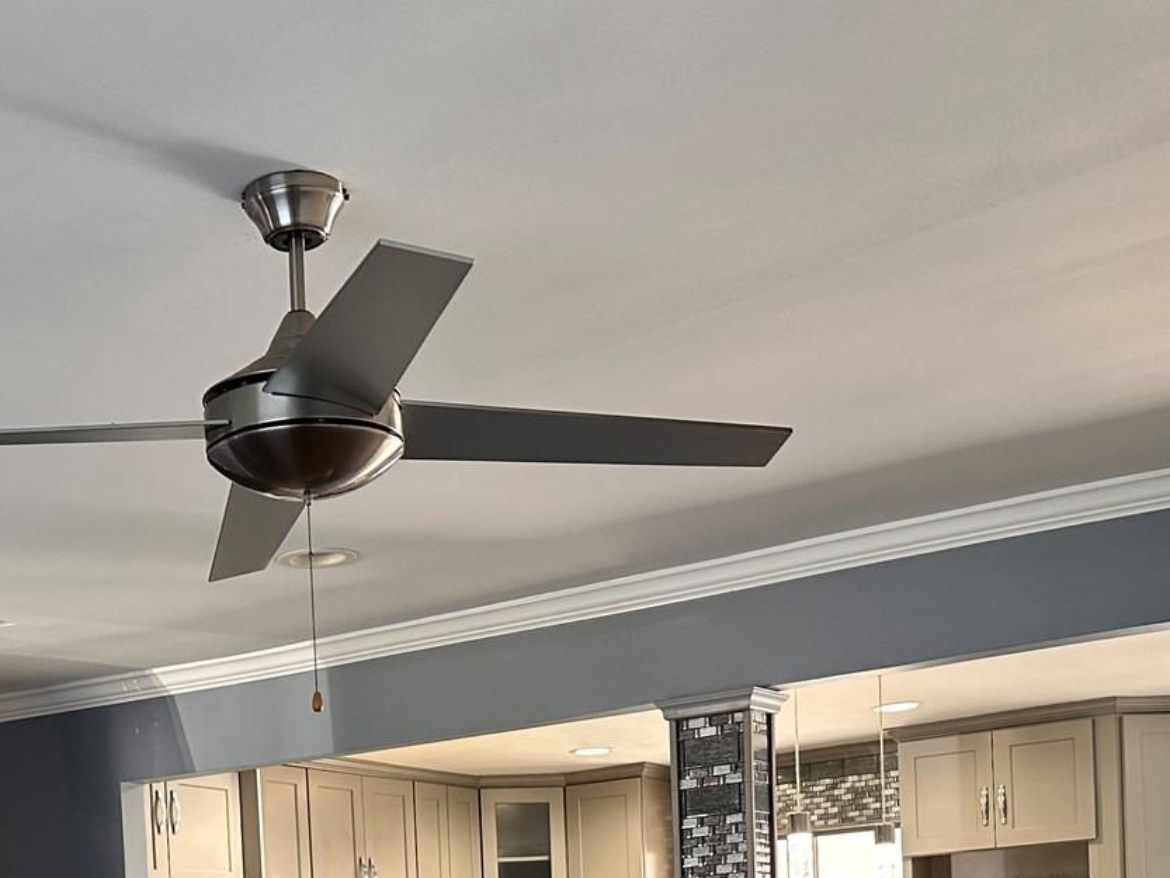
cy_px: 1042
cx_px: 357
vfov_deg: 22.9
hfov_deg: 32.3
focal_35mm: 59
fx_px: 1994
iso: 125
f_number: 1.78
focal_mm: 6.86
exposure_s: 1/60
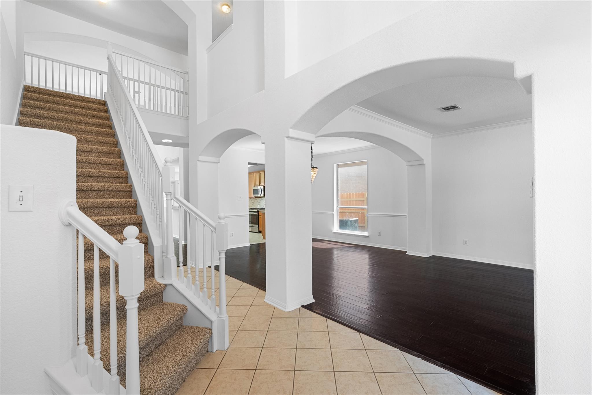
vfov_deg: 73.7
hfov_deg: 96.7
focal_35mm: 16
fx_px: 263
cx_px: 296
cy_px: 198
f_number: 8
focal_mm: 16
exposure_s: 1/4
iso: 640
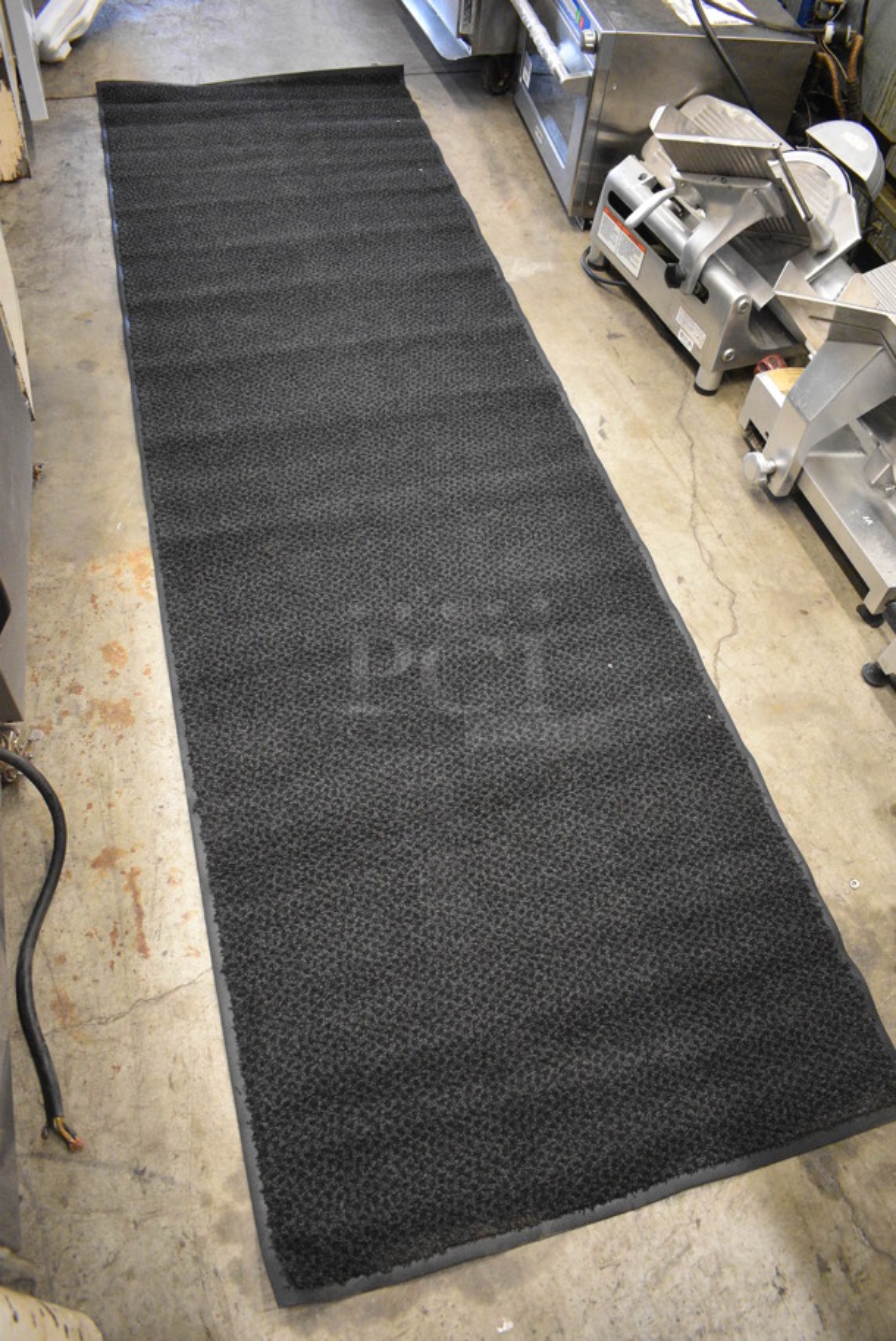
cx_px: 448
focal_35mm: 27
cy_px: 670
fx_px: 1006
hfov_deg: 48.0
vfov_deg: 67.3
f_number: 3.5
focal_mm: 18
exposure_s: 1/125
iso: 4500
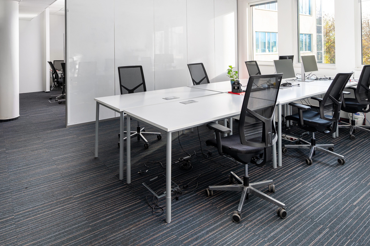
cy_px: 48
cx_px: 169
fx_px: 246
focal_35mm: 24
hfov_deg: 73.6
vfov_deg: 49.8
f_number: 8
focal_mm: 14
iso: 200
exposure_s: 1/25
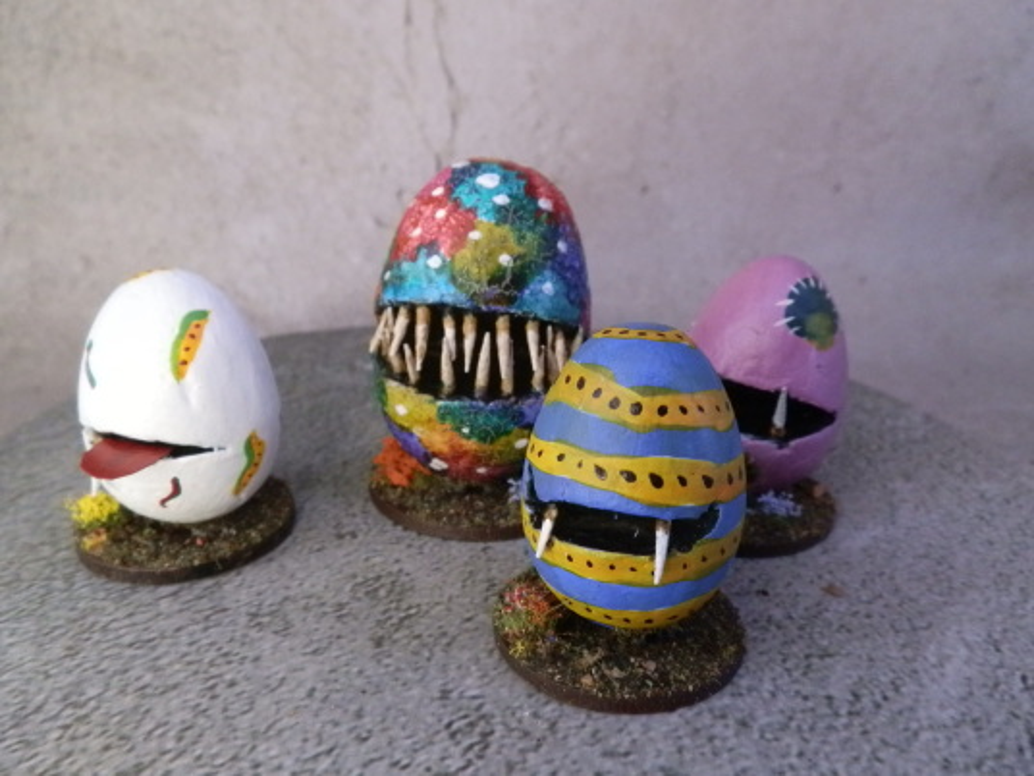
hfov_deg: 63.4
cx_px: 517
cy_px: 388
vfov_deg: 49.7
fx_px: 836
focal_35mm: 28
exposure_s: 1/200
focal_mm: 5
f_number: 3.1
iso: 400
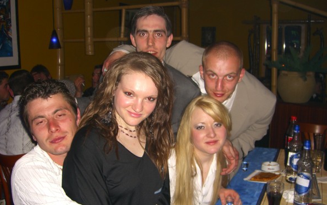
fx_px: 365
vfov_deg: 31.2
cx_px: 165
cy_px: 116
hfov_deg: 48.2
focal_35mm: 41
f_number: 2.8
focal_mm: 7.9
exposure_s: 1/60
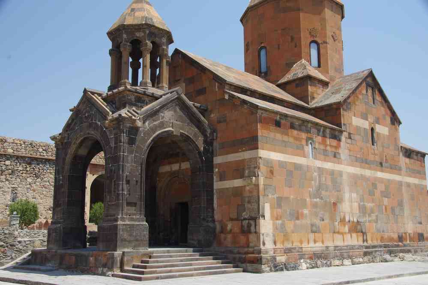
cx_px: 214
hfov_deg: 48.1
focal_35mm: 40
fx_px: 480
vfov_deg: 33.1
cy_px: 142
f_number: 11
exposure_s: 1/50
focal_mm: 26.9
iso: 200
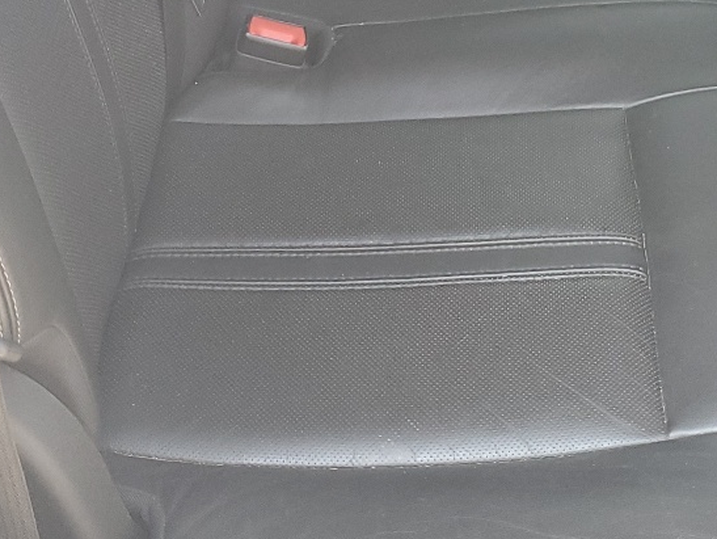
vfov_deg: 18.7
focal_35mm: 76
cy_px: -35
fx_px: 1575
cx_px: 573
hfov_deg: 25.2
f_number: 1.5
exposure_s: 1/120
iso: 72
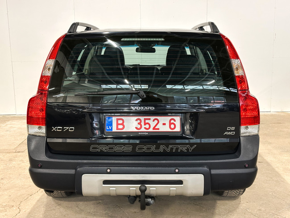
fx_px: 402
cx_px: 145
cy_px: 109
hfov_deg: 39.6
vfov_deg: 30.3
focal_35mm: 48
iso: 200
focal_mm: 6.86
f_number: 1.8
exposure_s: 1/35
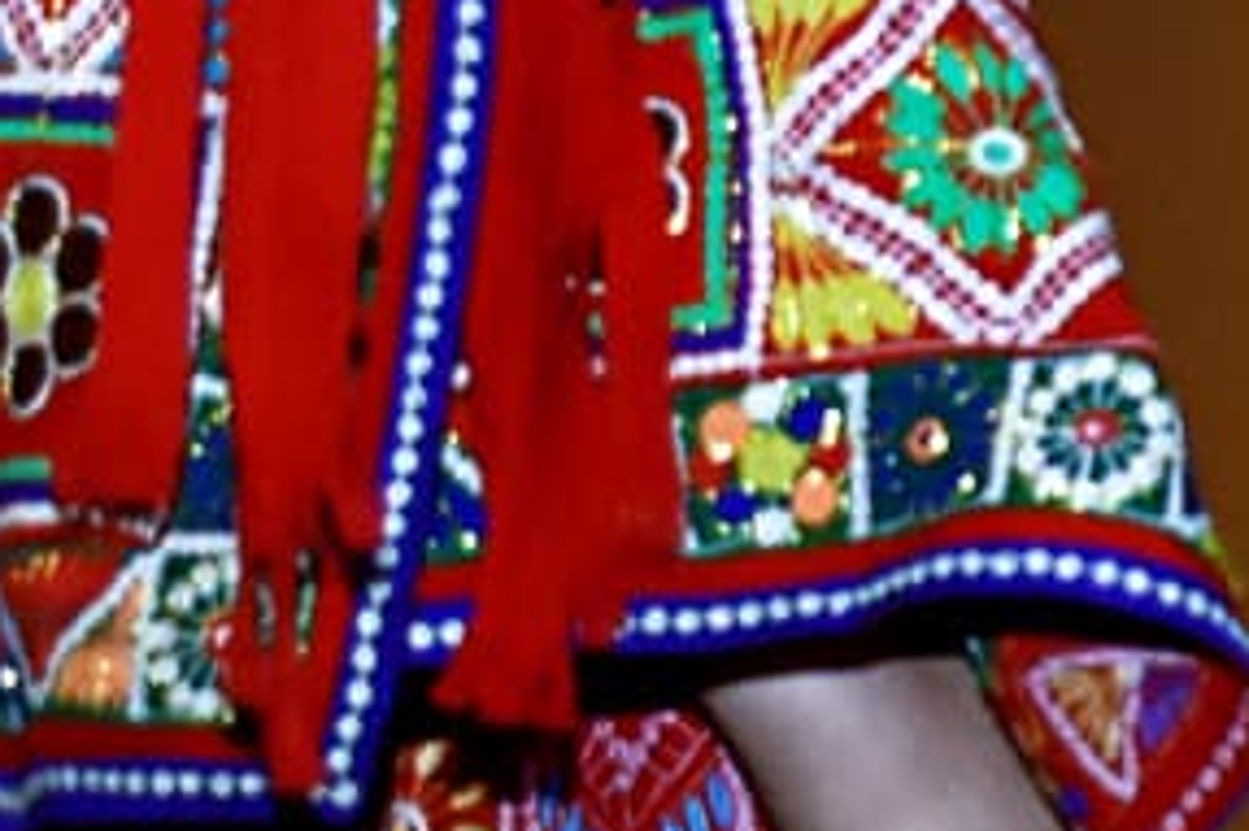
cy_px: 455
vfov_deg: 7.3
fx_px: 6519
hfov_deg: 10.6
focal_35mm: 188
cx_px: 1749
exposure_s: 1/30
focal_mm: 18
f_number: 3.5
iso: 800
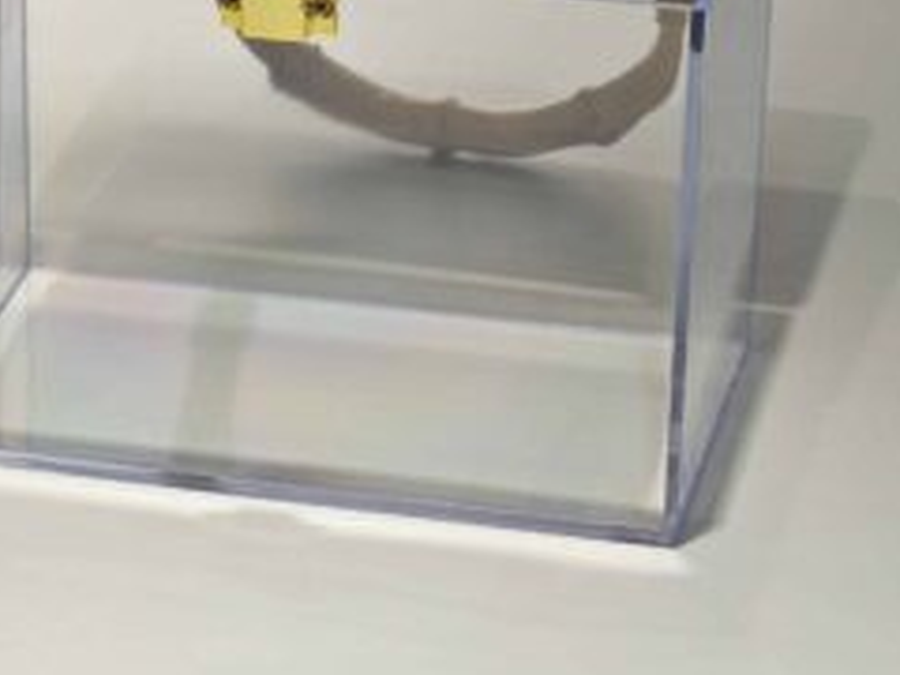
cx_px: -94
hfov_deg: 9.8
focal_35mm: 200
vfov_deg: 7.4
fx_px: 5200
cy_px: 52
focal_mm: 10.1
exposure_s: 1/100
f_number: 2
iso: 160
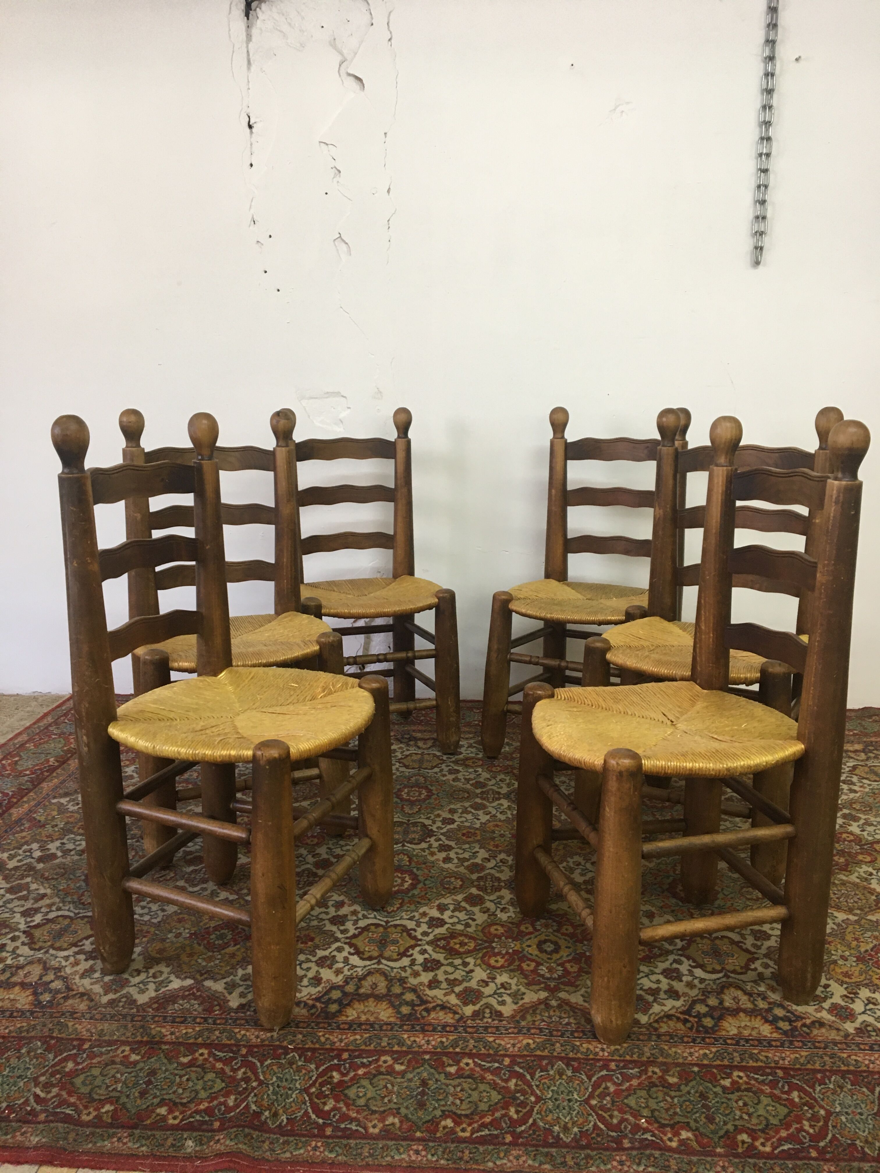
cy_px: 586
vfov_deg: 61.7
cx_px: 440
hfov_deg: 48.2
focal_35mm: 29
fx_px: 983
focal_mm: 4.15
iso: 125
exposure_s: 1/33
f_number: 2.2
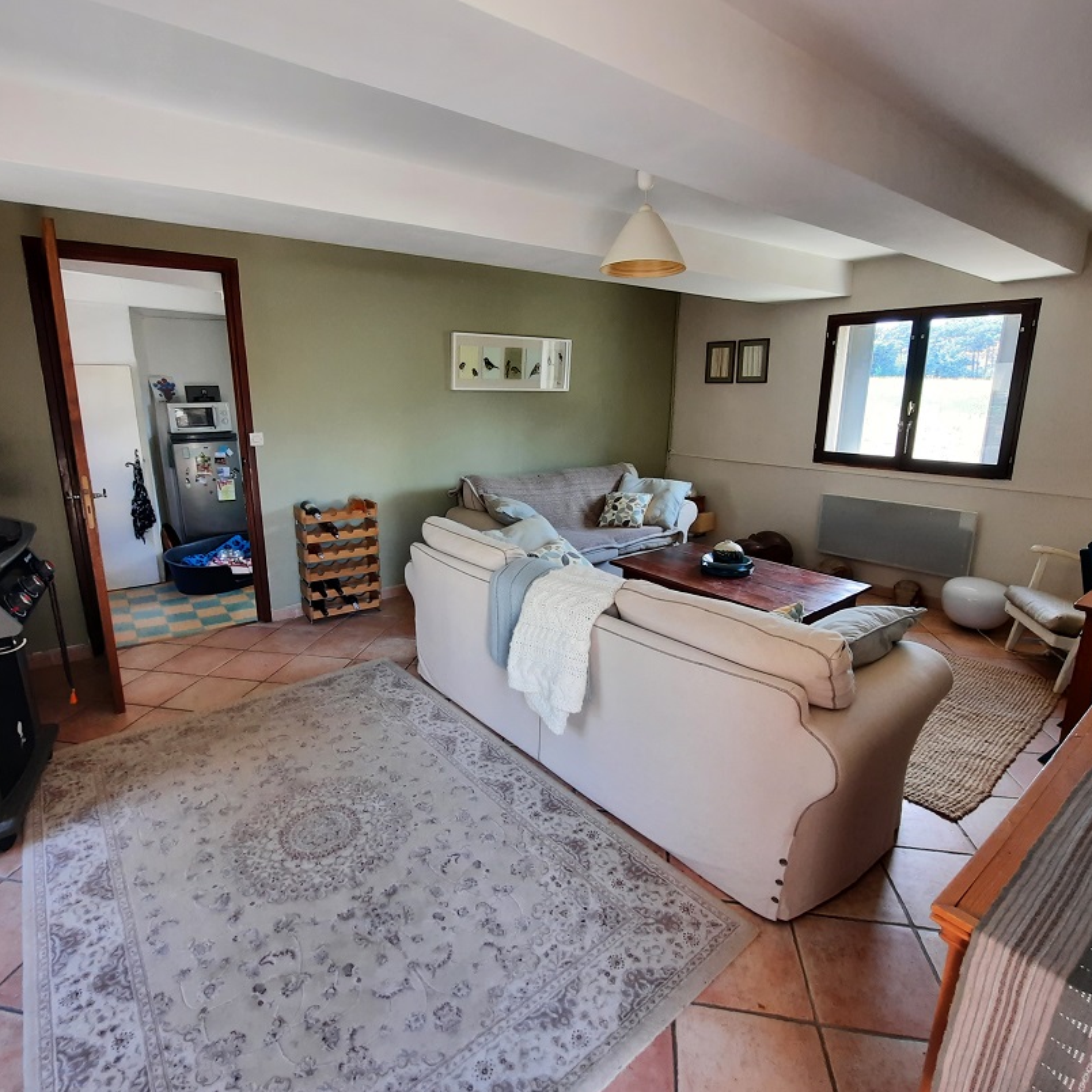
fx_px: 571
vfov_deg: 87.4
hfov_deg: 87.4
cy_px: 527
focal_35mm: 16
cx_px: 535
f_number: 2.2
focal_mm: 1.74
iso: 64
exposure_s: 1/50
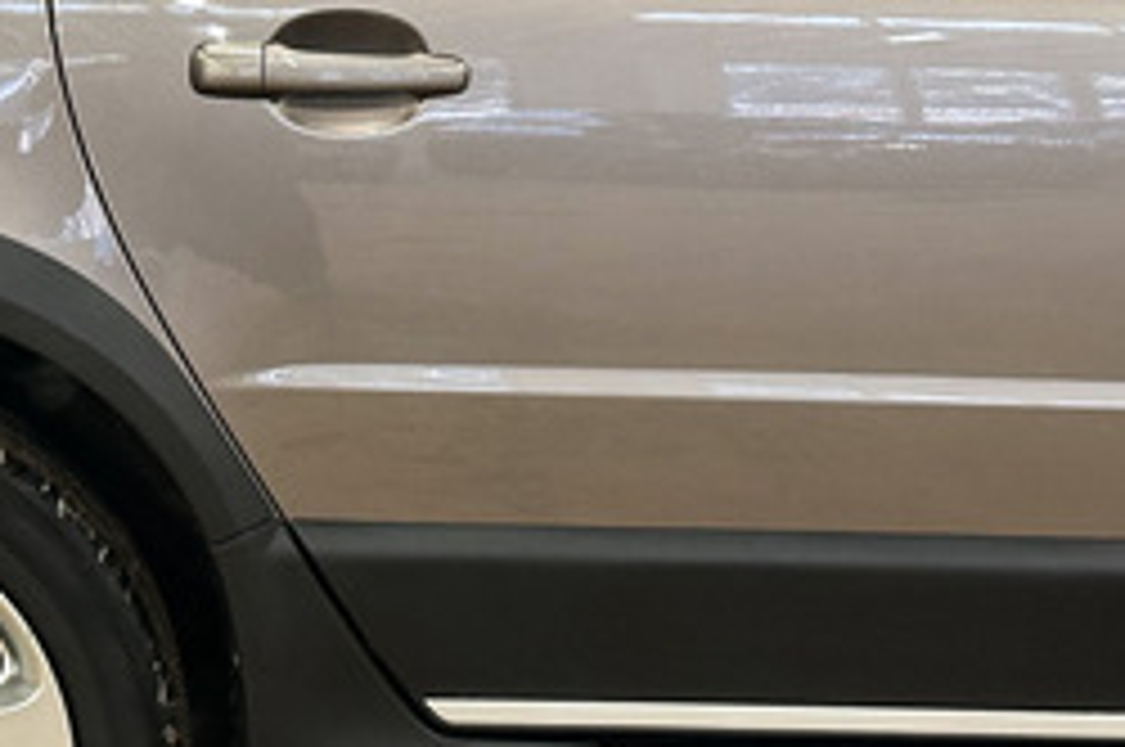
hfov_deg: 15.6
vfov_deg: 10.5
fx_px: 4057
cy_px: 126
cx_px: 72
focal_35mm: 130
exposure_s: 1/35
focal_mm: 6.86
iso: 200
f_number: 1.8
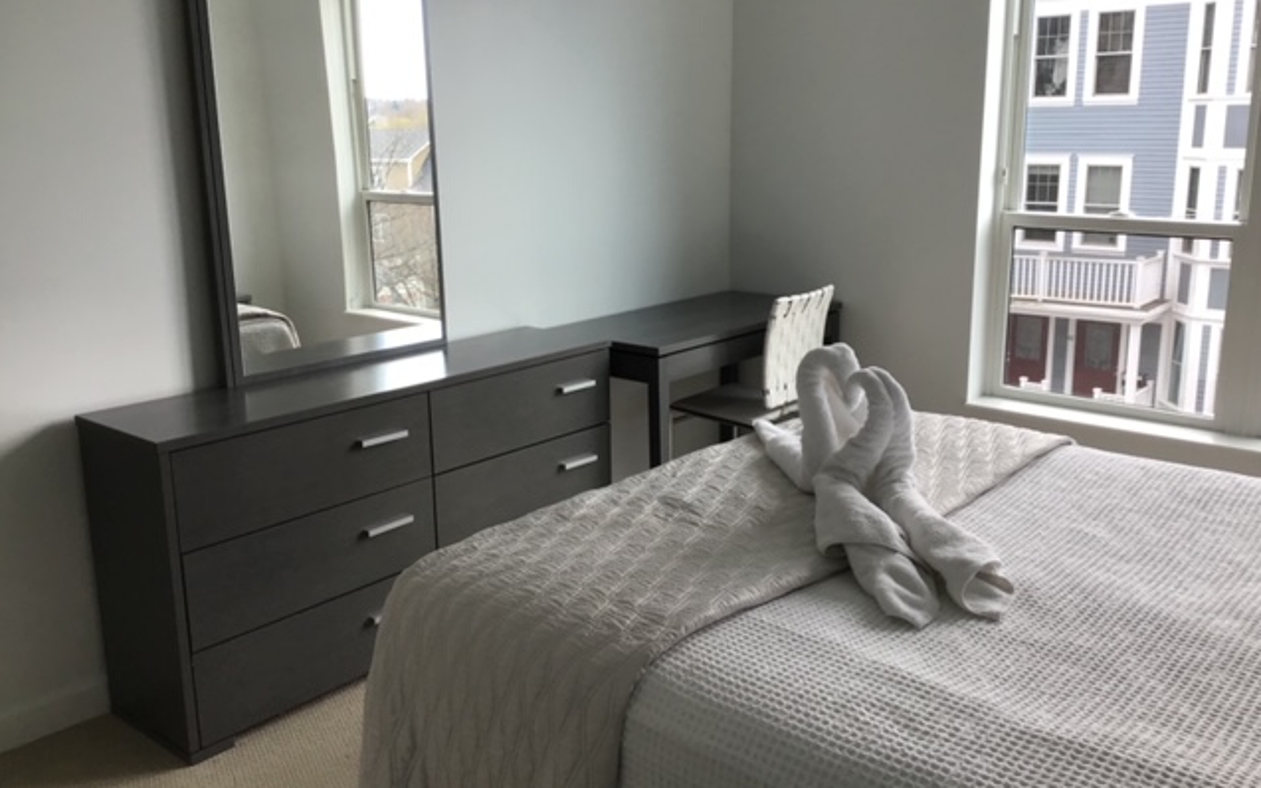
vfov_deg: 38.3
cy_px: 366
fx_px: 1134
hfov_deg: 58.1
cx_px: 630
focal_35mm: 33
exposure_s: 1/120
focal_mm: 3.3
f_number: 2.4
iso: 32
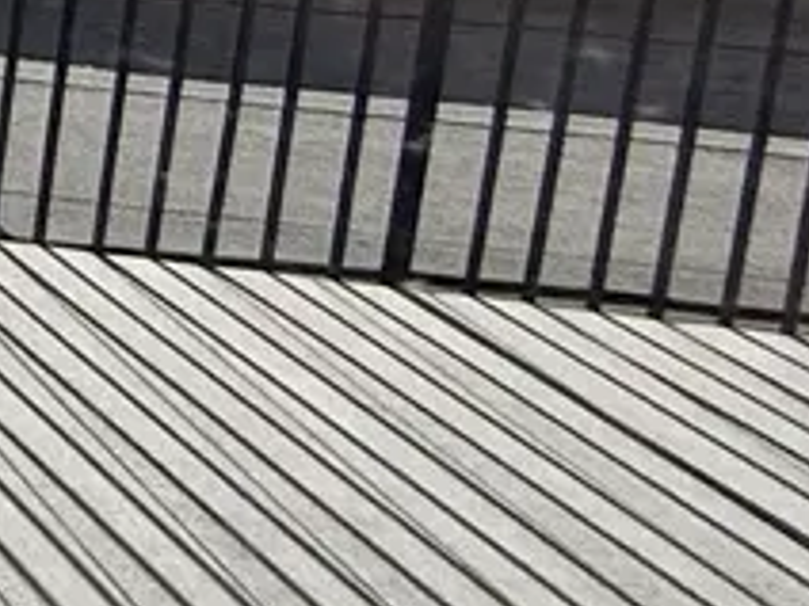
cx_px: -1855
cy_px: -301
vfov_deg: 14.5
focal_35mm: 95
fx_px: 2220
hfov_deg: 10.3
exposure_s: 1/1656
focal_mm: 2.22
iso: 50
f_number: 2.2
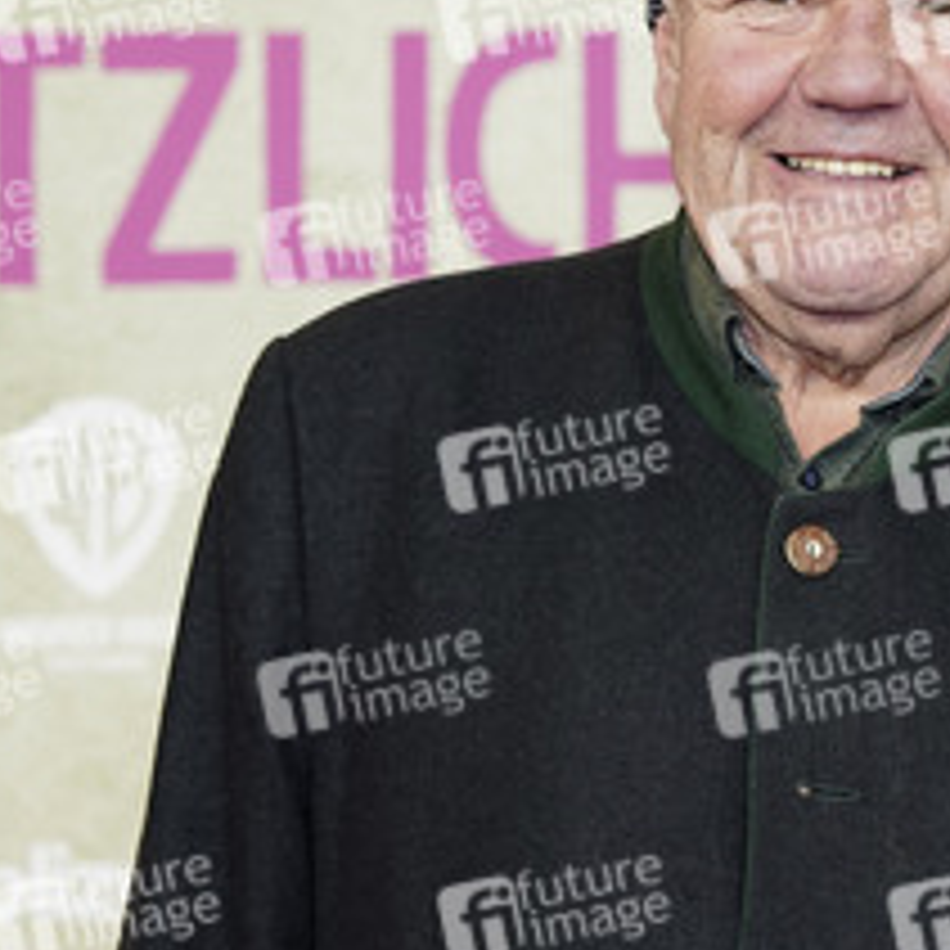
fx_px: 3943
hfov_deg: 13.6
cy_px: 347
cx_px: 885
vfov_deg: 13.7
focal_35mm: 127
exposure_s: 1/250
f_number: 4.5
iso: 1000
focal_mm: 70
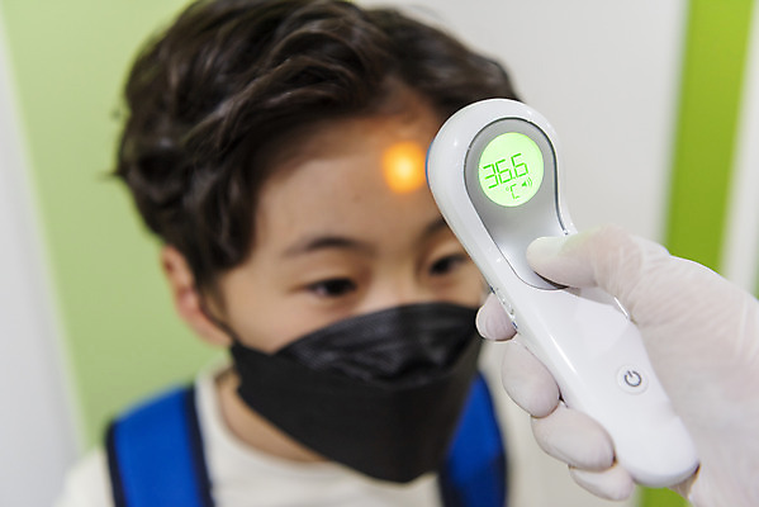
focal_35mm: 44
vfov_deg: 30.5
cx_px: 380
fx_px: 928
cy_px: 254
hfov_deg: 44.5
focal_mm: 44
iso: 800
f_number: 2.8
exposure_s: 1/80
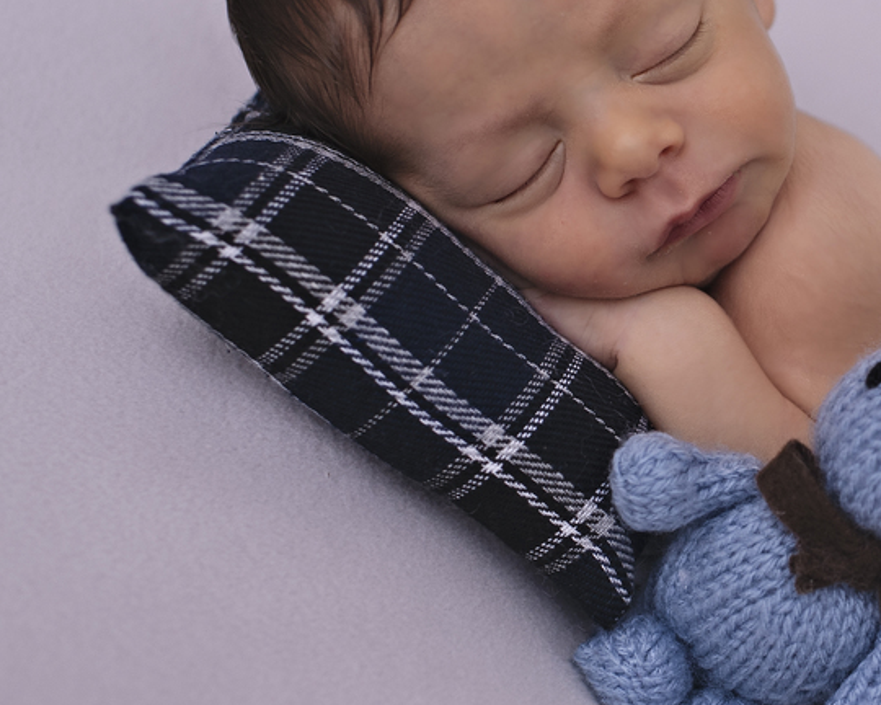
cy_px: 352
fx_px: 1903
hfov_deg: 24.6
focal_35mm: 73
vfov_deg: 21.0
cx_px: 917
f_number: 3.5
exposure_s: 1/250
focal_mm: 35
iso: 400
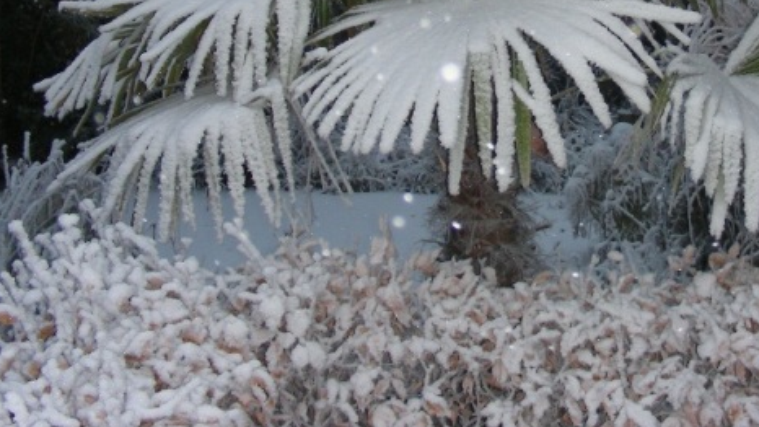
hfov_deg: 29.3
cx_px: 561
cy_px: -24
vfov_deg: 16.5
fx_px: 1429
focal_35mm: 71
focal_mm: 6.3
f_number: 3.5
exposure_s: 1/60
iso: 113
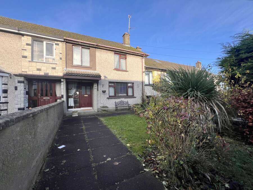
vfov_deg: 89.9
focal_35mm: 13
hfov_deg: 106.2
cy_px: 95
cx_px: 126
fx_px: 95
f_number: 1.8
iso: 32
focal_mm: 1.57
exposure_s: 1/528
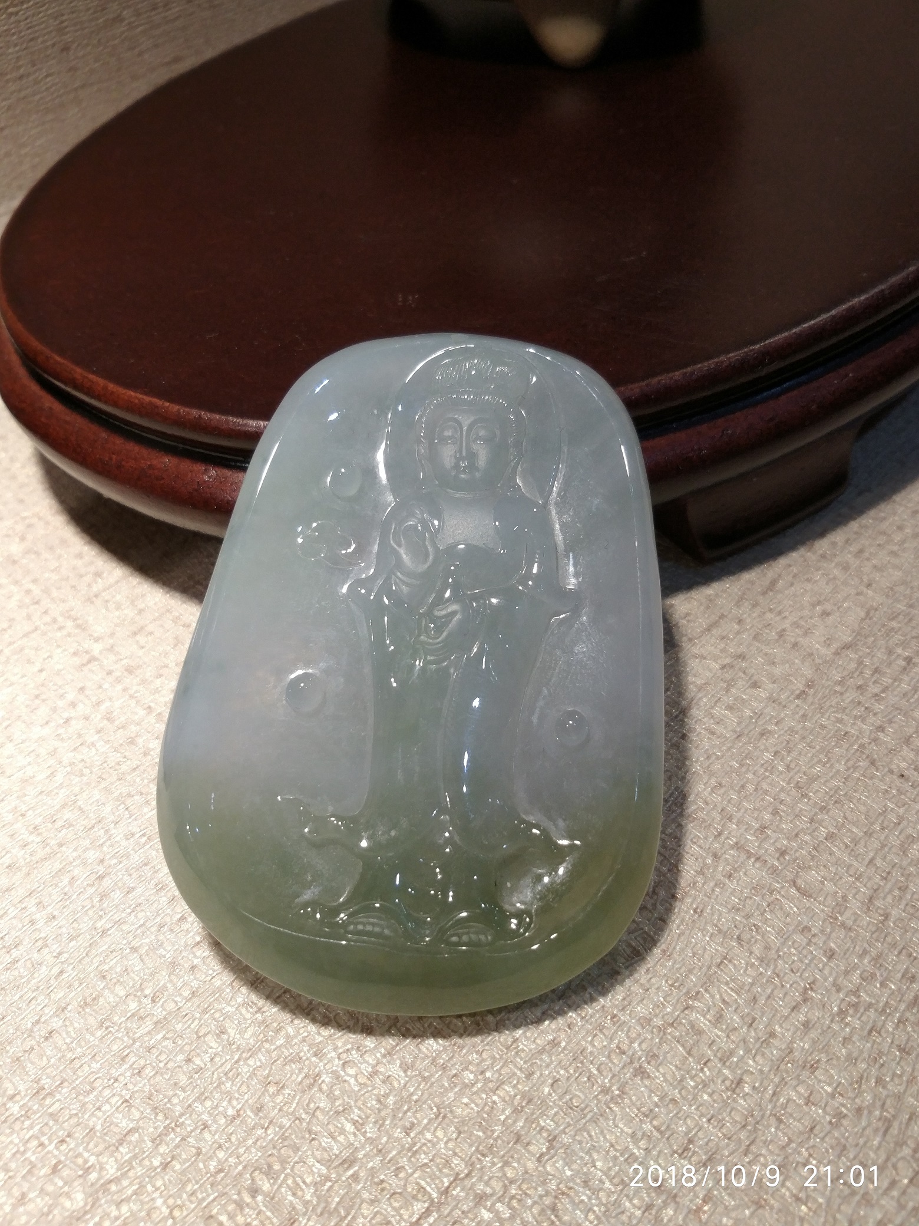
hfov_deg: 51.4
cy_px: 613
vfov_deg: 65.3
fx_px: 956
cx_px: 460
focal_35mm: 27
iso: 160
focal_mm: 4.73
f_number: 2.2
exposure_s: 1/100
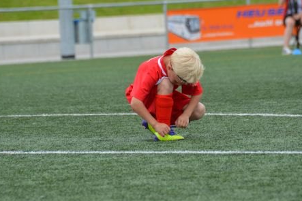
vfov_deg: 3.4
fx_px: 3404
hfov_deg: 5.1
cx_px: 153
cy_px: 92
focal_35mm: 406
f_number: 5.6
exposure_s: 1/1000
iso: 400
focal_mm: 200
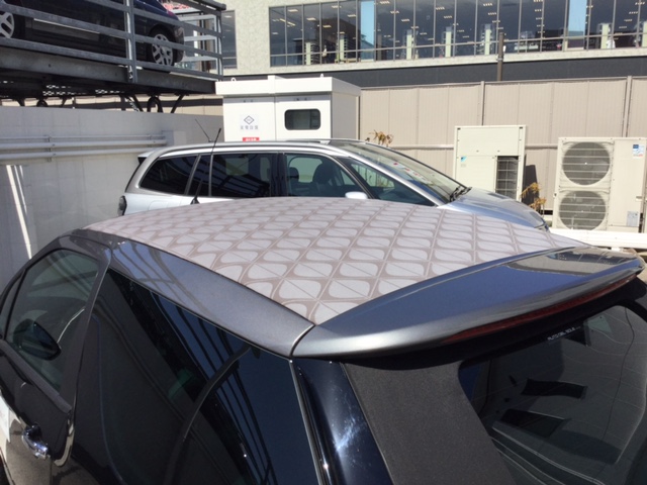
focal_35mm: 31
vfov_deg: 45.4
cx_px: 324
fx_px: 579
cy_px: 242
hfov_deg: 58.4
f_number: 2.4
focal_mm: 3.3
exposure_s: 1/1567
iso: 25
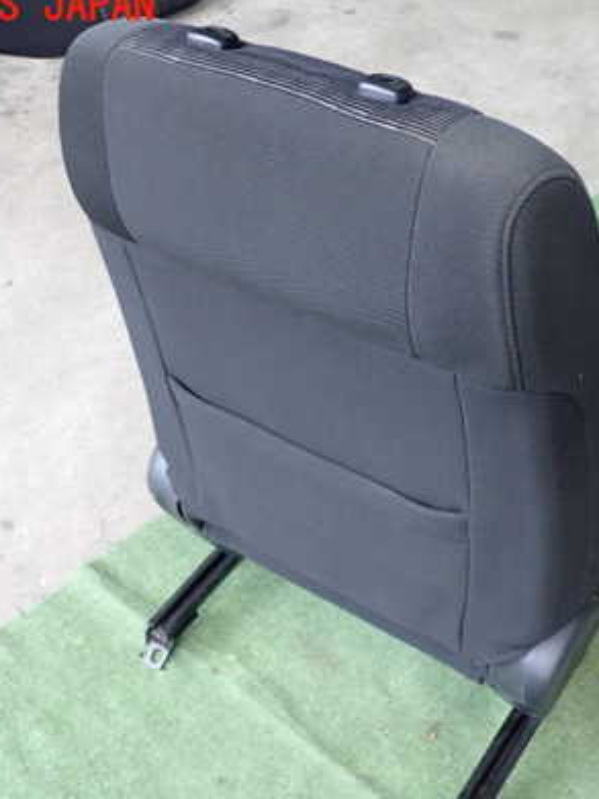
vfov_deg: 41.2
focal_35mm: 46
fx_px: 1062
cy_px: 441
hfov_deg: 31.3
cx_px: 397
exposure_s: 1/50
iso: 200
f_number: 2.3
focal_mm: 5.4
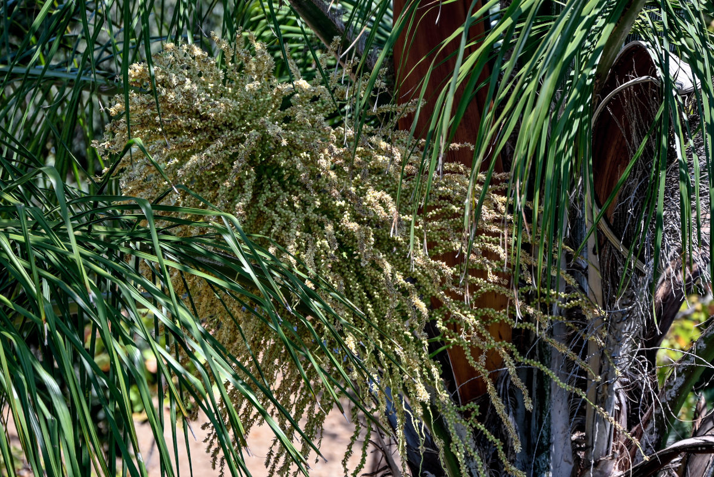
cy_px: 238
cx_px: 357
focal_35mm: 172
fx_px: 3423
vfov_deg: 8.0
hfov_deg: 11.9
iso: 140
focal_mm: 115
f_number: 6
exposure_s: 1/250
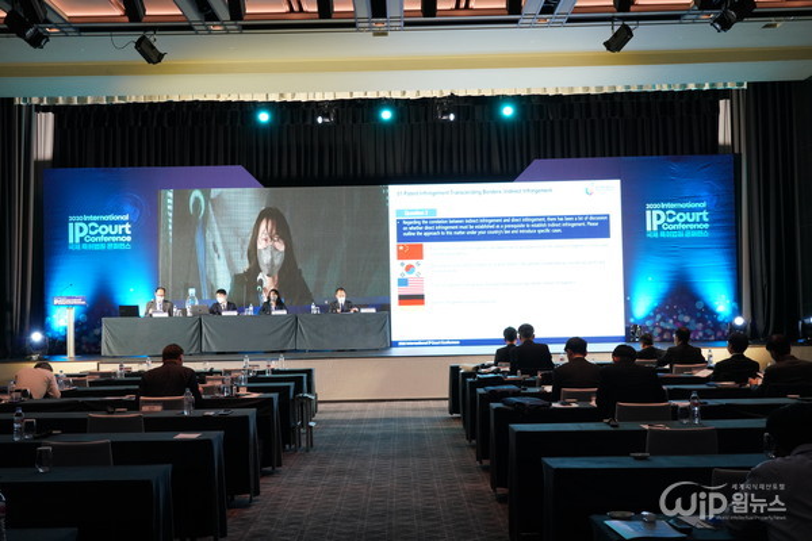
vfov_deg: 31.2
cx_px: 406
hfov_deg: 45.4
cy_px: 270
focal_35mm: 43
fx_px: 970
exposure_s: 1/60
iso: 3200
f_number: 8
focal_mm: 43
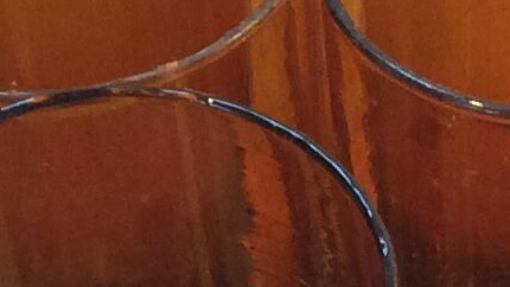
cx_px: 457
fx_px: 2840
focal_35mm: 210
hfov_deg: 10.2
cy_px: 278
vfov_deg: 5.8
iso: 125
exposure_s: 1/24
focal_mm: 3.3
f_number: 2.4
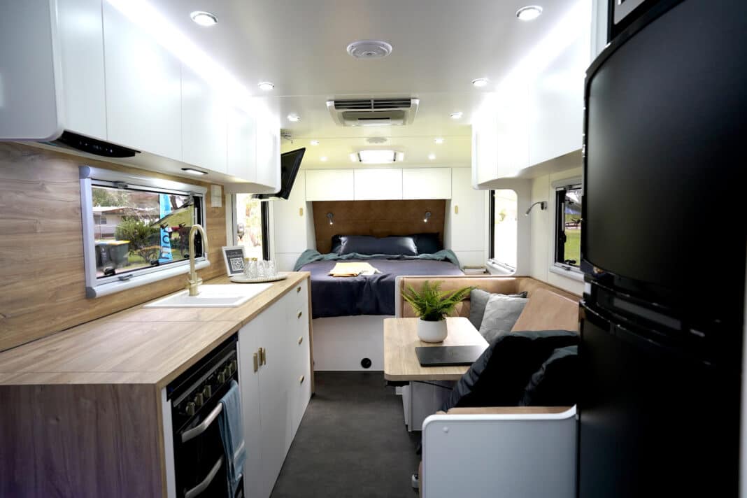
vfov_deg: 61.9
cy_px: 249
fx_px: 415
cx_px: 374
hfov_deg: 84.0
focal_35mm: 20
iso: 1000
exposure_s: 1/200
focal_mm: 20
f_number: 4.5
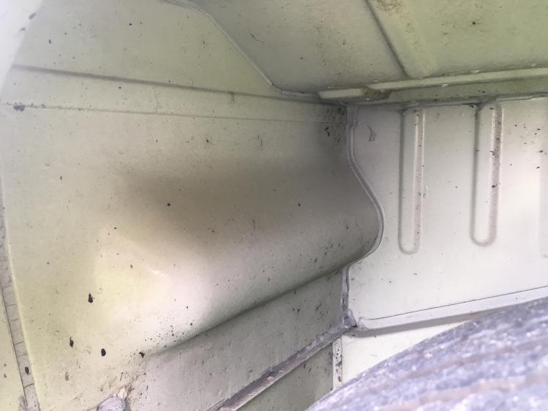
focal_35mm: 29
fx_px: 459
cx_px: 274
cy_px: 206
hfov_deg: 61.7
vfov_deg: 48.2
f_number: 2.2
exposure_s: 1/33
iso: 40
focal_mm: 4.15
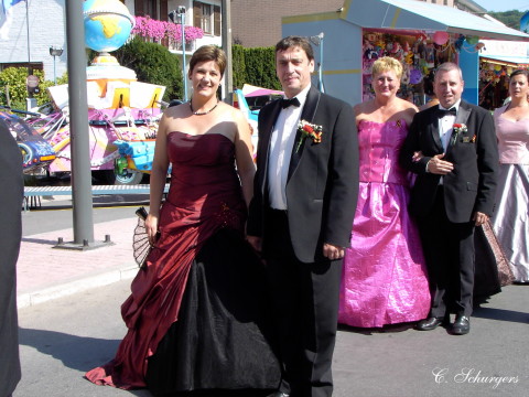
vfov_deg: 23.7
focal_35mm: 62
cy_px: 198
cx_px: 264
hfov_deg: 31.2
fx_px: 947
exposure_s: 1/210
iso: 70
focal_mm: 9.5
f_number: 4.5
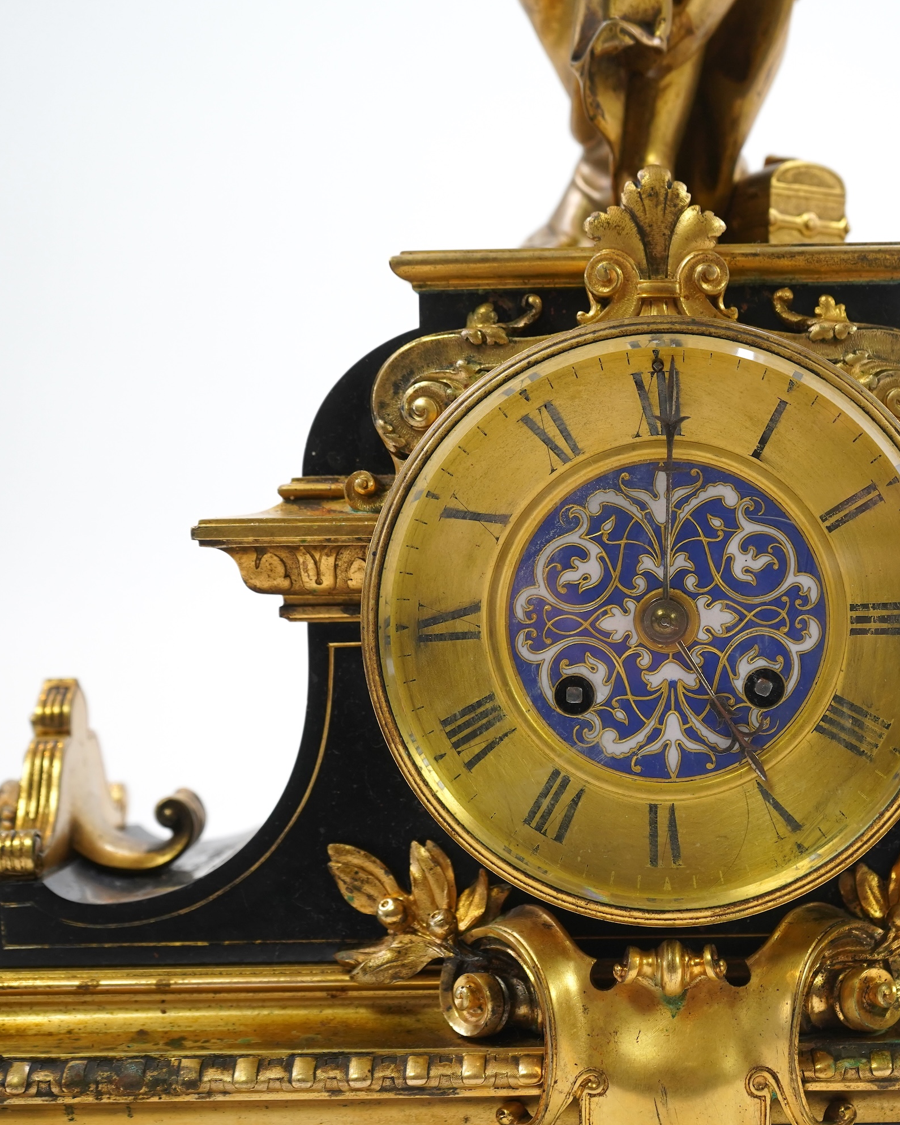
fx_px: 2264
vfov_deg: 27.9
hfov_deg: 22.3
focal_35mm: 68
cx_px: 664
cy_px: 563
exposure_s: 1/125
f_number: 5.6
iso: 1000
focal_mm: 48
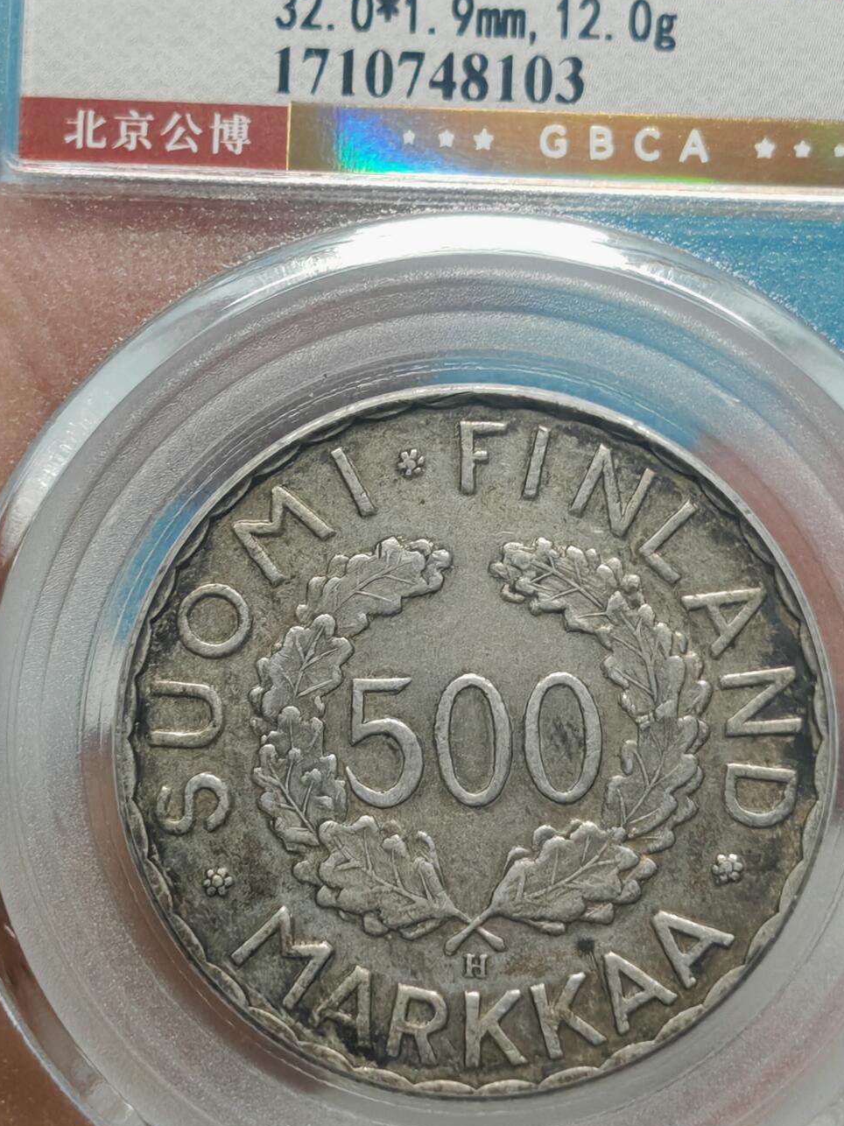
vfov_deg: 14.8
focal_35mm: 133
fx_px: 4325
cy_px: 778
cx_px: 498
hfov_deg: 11.1
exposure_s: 1/100
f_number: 1.6
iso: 160
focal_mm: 7.62
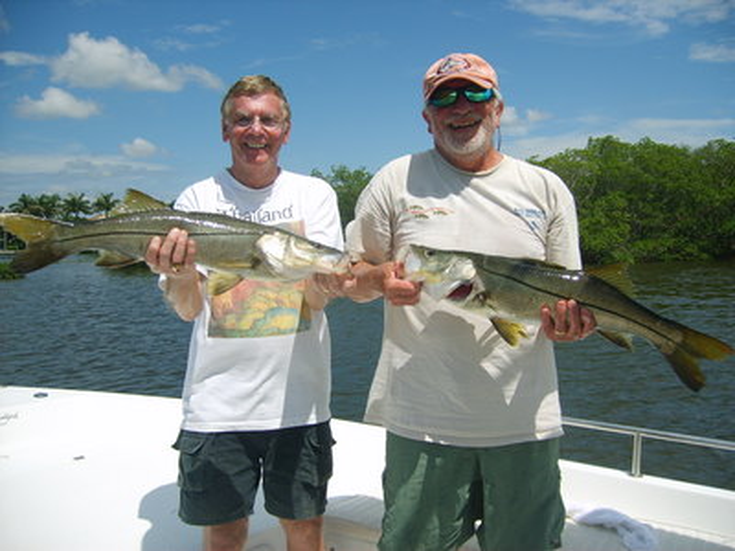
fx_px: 743
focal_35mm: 35
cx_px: 368
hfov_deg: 52.6
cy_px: 276
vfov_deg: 40.7
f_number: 7.1
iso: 50
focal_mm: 5.8
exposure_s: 1/250
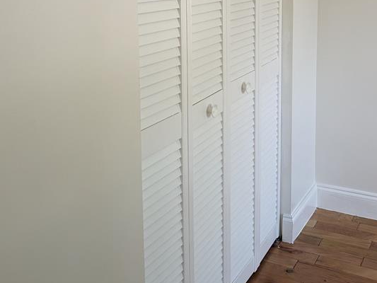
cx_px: 236
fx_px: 501
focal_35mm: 46
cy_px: 37
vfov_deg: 30.4
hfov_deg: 40.9
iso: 1076
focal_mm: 6.9
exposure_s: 1/314
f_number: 1.68
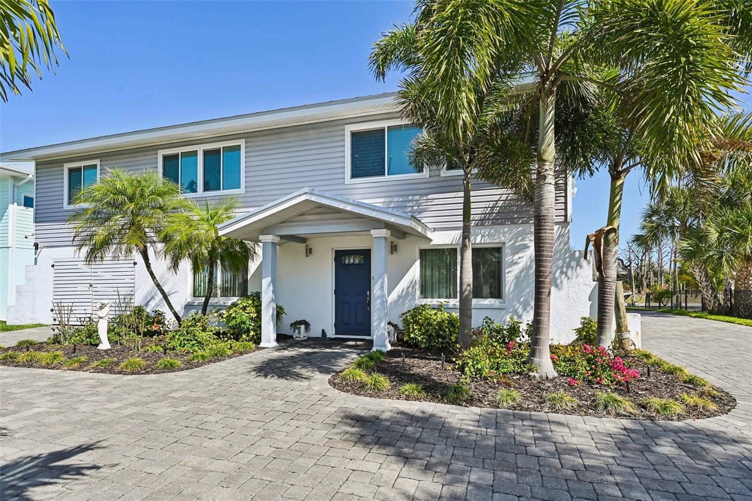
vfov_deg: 65.9
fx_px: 386
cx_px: 376
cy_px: 250
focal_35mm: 18
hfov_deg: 88.4
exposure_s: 1/1000
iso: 400
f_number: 8
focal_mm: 18.5
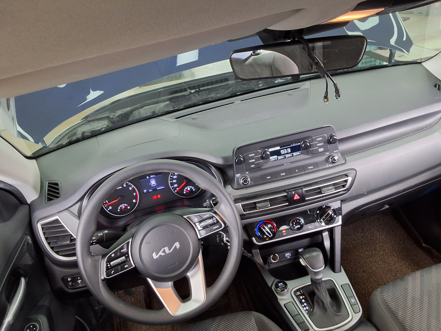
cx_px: 220
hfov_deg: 63.4
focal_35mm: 28
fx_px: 357
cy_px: 166
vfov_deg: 49.7
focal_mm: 2.91
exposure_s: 1/40
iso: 160
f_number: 1.9
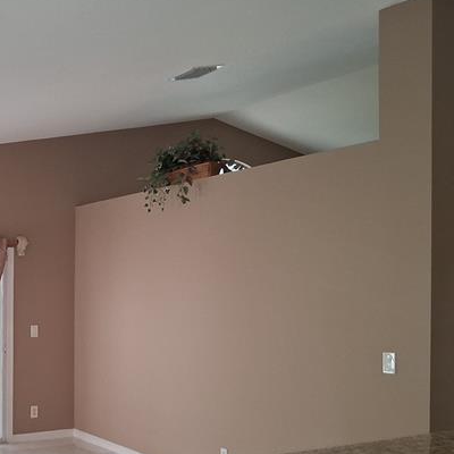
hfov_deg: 34.5
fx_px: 683
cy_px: 296
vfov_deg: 36.5
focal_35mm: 46
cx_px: 36
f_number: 1.8
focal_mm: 3.98
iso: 25
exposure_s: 1/50
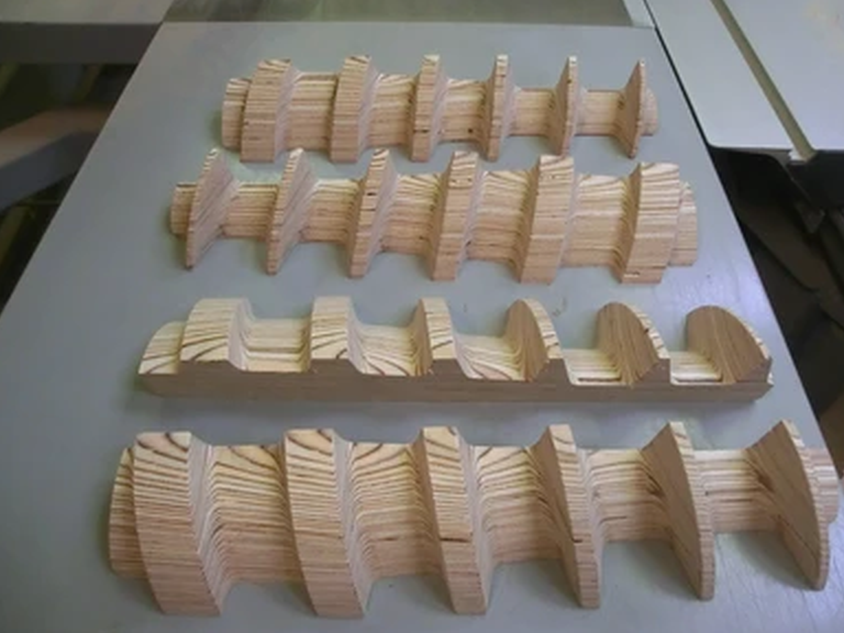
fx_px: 610
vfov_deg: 54.9
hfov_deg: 69.4
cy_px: 308
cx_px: 433
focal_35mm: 25
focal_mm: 4.24
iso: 250
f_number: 3
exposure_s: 1/60
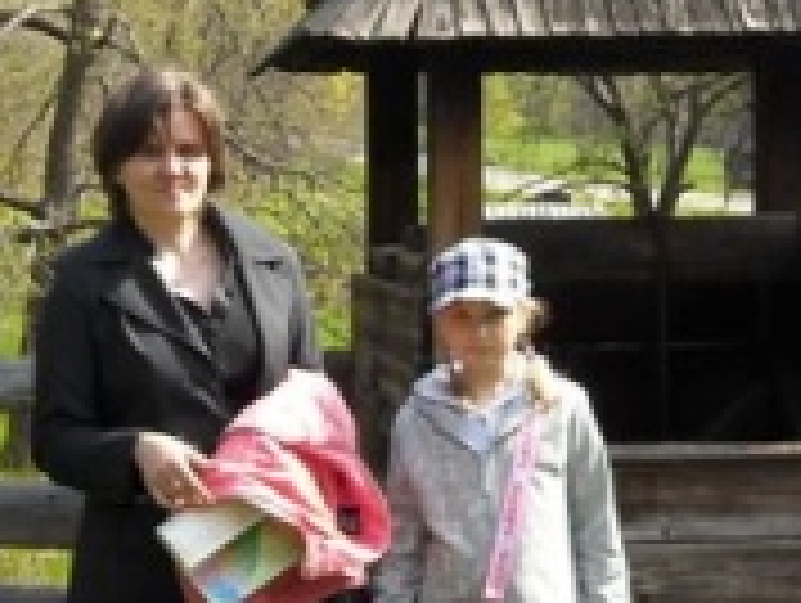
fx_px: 2410
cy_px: 236
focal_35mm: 104
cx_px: 338
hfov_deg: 18.9
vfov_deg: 14.3
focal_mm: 5.7
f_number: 2.8
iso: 64
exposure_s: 1/284
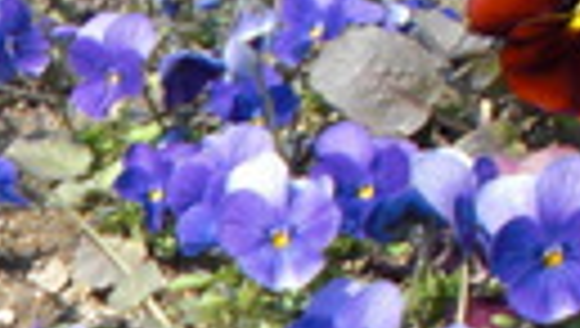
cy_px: 692
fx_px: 2172
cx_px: -328
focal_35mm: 141
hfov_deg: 14.1
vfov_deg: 8.2
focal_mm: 6.3
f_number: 3.1
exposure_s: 1/320
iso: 64
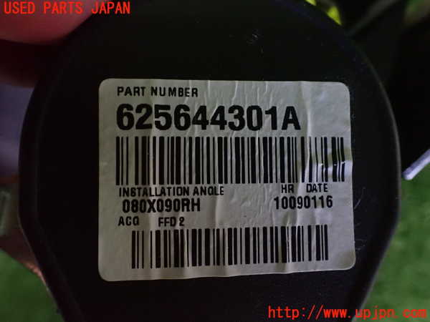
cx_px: 215
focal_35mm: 30
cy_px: 161
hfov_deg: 60.0
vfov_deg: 46.8
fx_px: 373
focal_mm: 5.4
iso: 1600
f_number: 2.3
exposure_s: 1/30
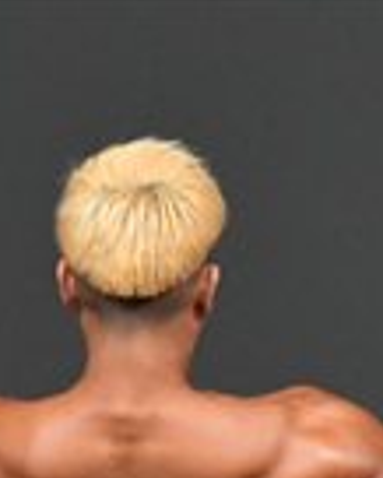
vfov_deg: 1.1
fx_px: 23820
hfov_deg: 0.9
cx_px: 234
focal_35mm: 1683
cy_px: 903
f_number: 5.6
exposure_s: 1/400
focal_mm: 210
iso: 4000
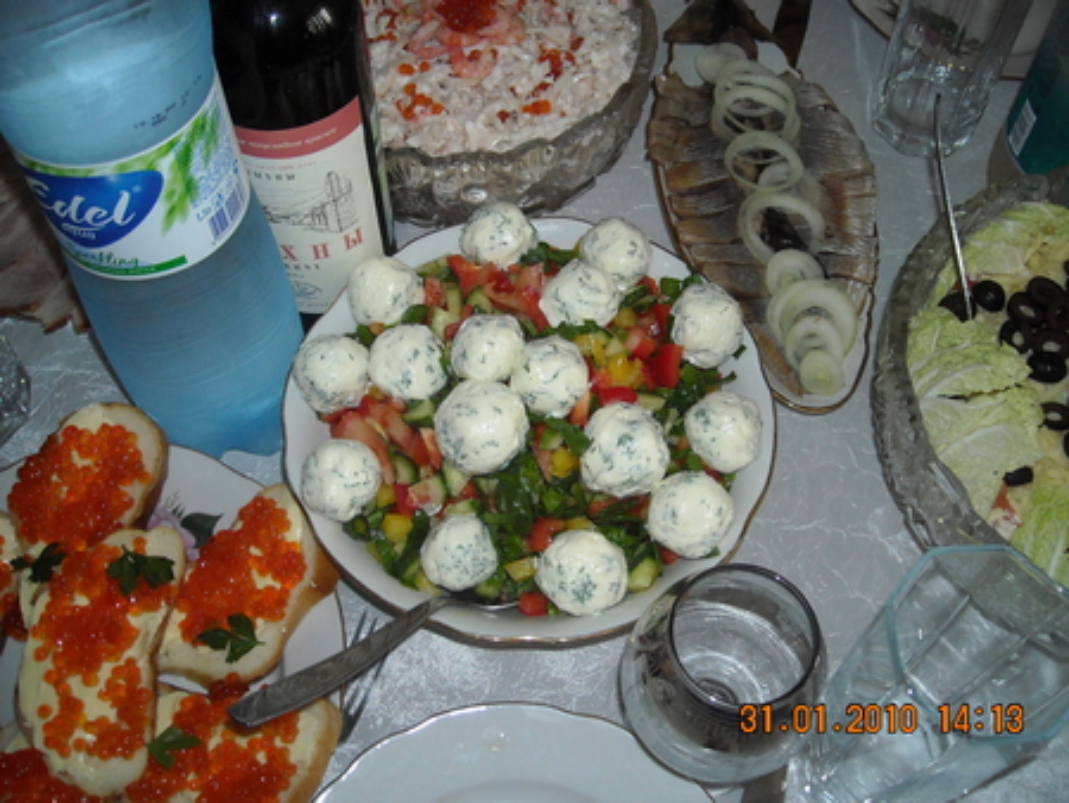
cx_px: 534
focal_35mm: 35
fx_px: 1081
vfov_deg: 40.7
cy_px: 402
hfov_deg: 52.6
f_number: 2.8
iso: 200
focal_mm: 5.7
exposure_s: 1/60
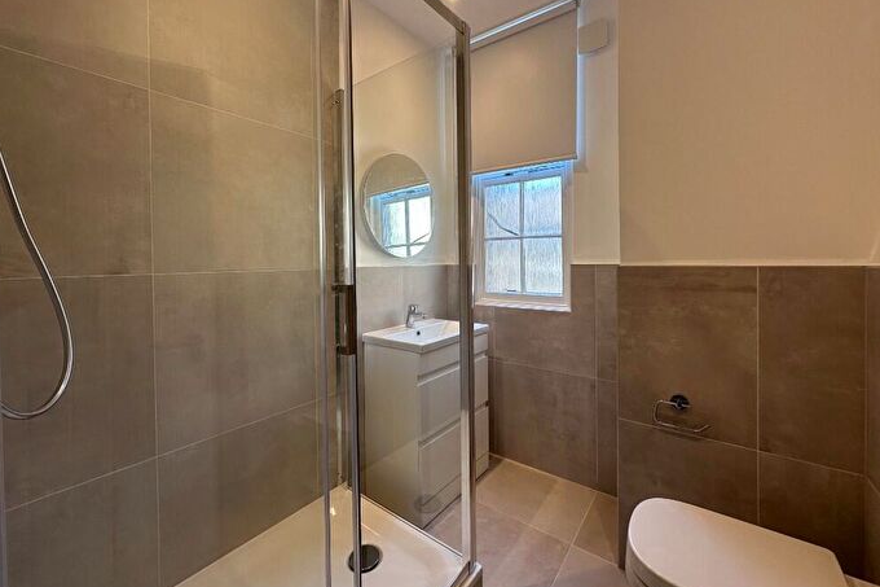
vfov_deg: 77.1
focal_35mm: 15
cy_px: 262
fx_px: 367
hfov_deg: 100.4
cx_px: 432
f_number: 2.2
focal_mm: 2.22
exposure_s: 1/100
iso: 64
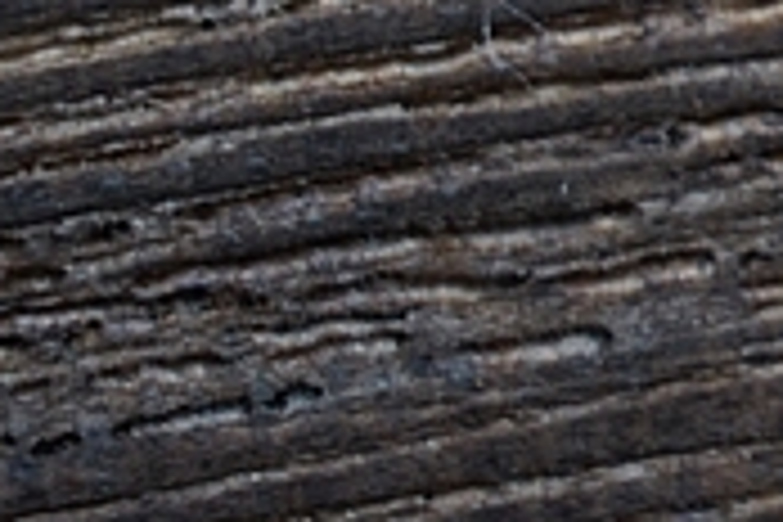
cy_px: -556
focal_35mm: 258
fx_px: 5611
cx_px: 2578
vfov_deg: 5.2
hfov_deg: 6.9
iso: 320
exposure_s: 1/60
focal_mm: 35
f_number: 6.3
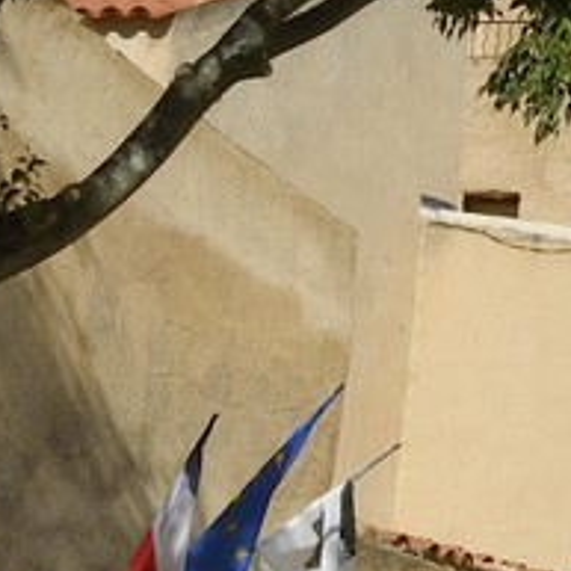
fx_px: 4068
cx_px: 1997
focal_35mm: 218
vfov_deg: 8.0
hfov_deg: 6.8
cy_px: 3
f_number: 14
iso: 200
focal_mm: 31
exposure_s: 1/250
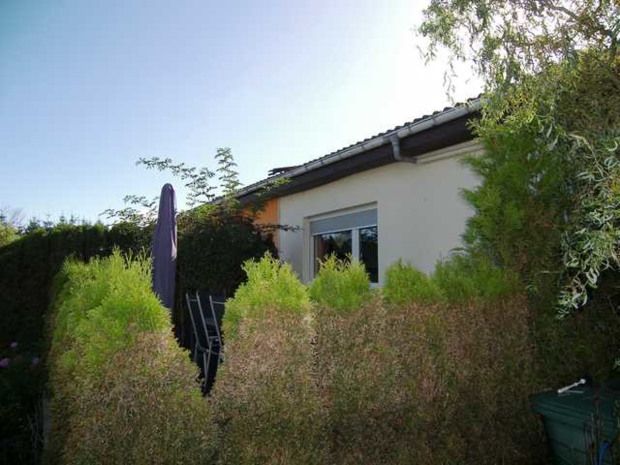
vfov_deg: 56.8
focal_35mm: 24
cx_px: 310
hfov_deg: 71.6
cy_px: 232
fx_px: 430
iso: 50
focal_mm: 5
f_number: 2.8
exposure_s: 1/640
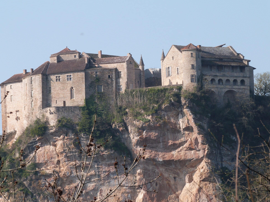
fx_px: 2231
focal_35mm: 286
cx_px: 133
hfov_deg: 6.9
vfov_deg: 5.2
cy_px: 104
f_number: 5.6
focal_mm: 47.7
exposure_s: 1/320
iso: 100
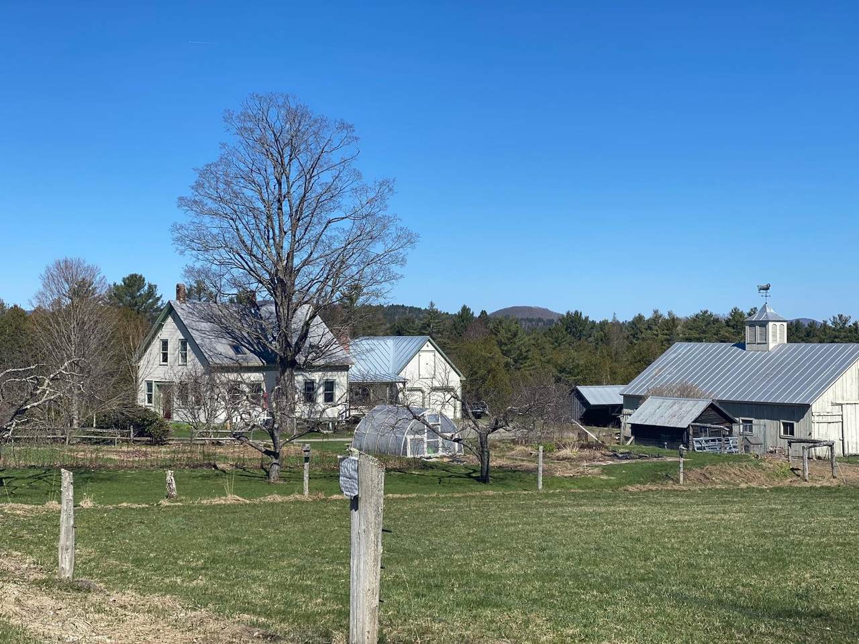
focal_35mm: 52
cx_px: 430
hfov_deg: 36.8
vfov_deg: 28.0
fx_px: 1290
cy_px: 322
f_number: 2
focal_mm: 6
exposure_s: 1/1996
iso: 20
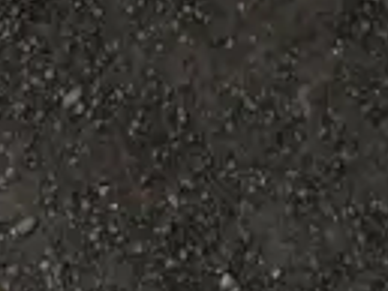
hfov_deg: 7.3
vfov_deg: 5.1
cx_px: -15
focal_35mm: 269
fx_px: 3018
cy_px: -742
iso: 200
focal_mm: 17
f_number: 5.6
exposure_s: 1/200
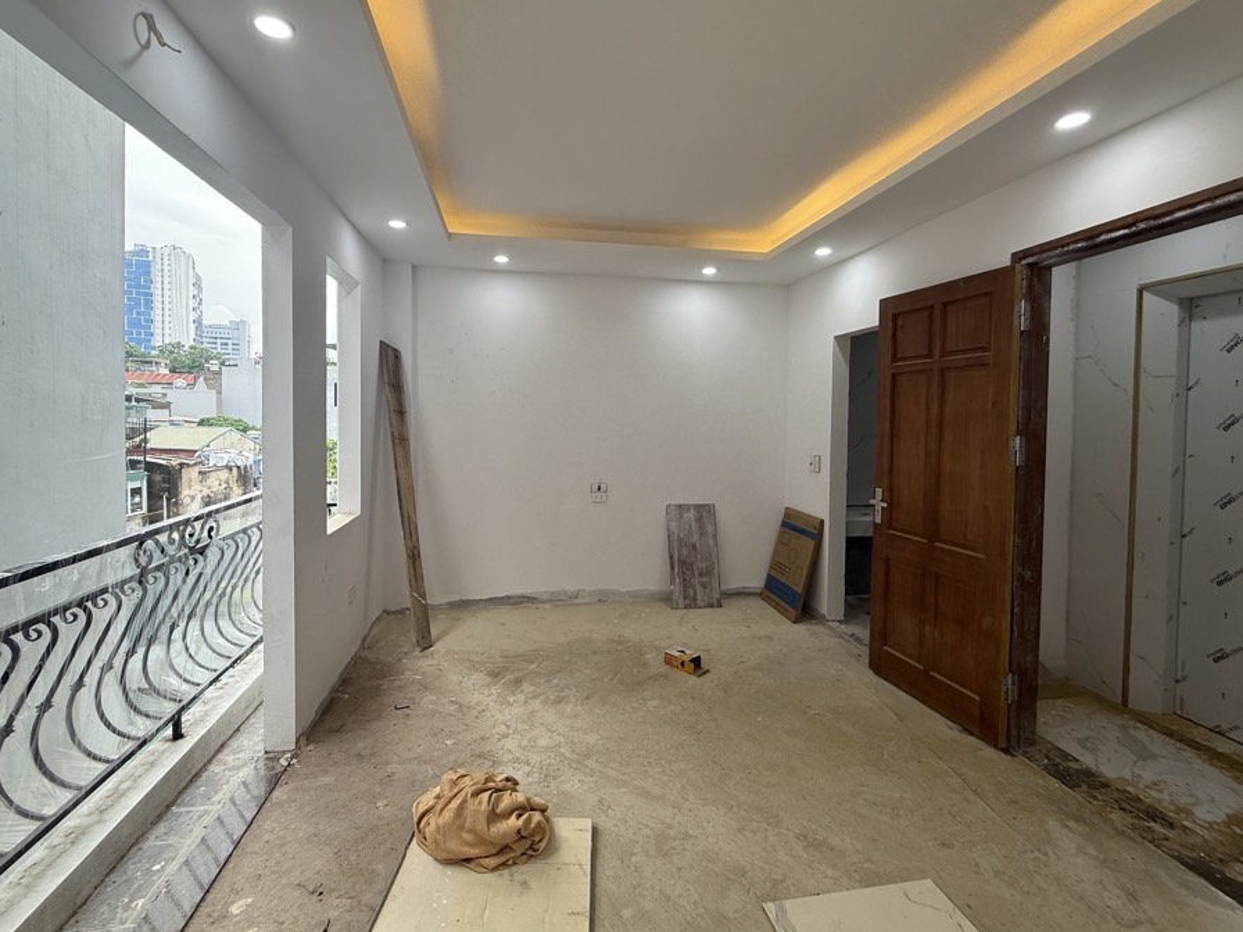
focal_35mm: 16
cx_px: 602
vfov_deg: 78.0
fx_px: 575
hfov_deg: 94.5
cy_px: 430
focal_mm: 2.22
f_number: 2.2
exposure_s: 1/137
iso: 64
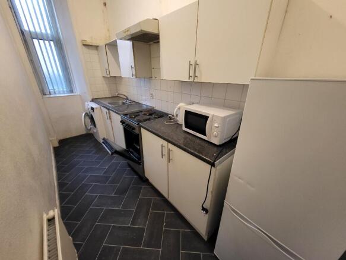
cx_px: 173
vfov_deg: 89.9
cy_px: 130
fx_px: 130
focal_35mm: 13
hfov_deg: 106.2
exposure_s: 1/33.3
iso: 320
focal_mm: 1.74
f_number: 2.2
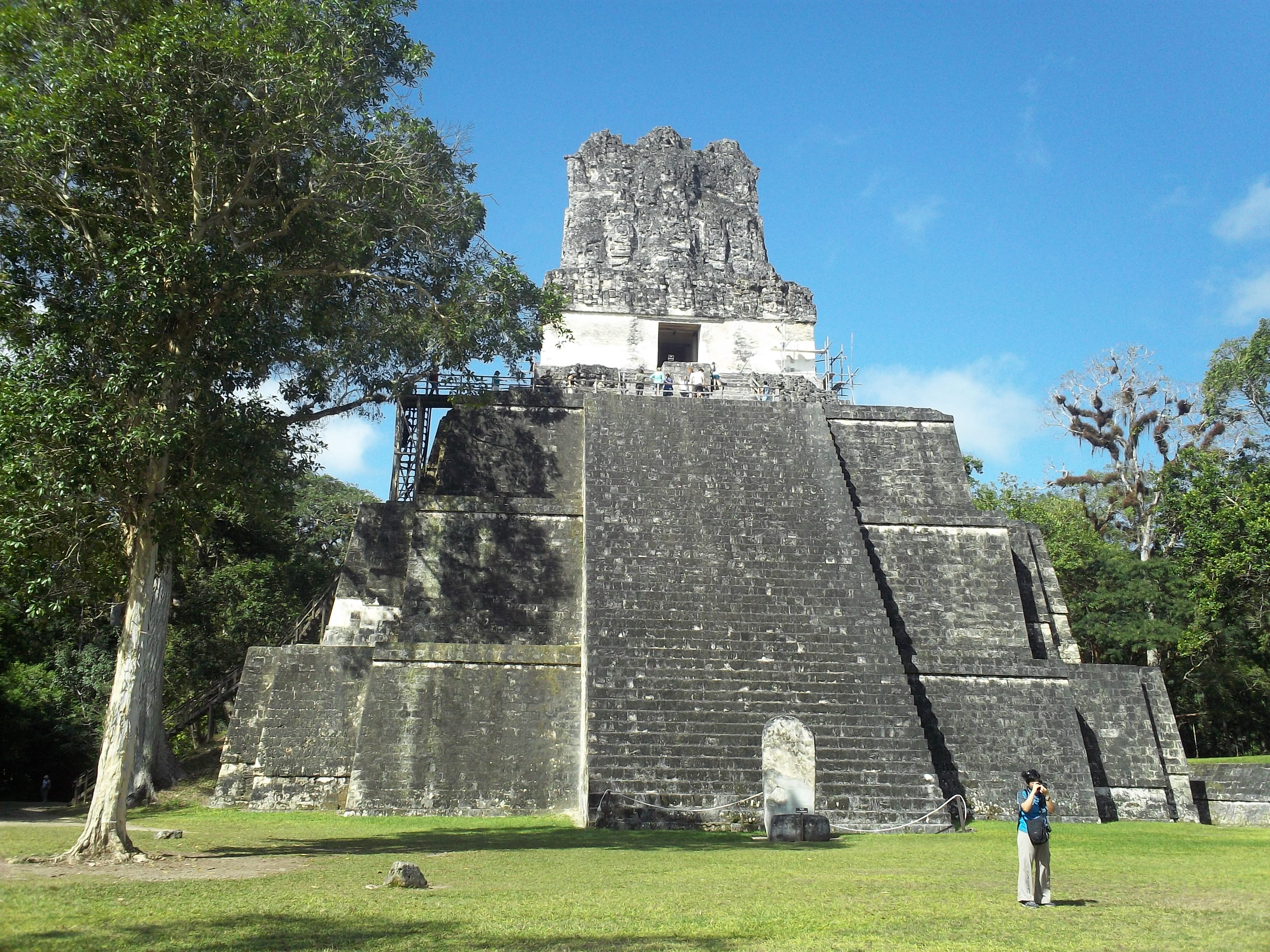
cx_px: 635
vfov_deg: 37.7
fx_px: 1394
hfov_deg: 49.0
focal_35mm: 38
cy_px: 476
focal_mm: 6.3
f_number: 4.5
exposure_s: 1/400
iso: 80
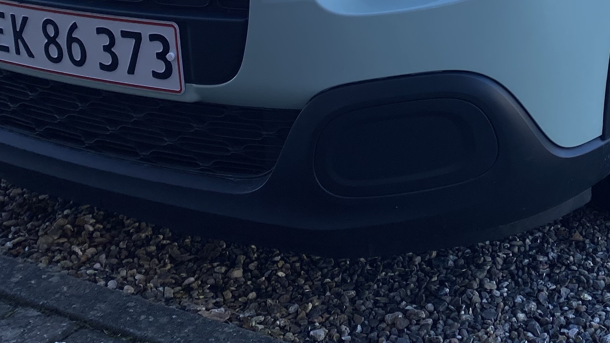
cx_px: 438
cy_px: -140
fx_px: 1084
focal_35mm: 67
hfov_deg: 31.0
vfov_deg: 16.7
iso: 32
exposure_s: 1/1082
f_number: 1.8
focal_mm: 4.25
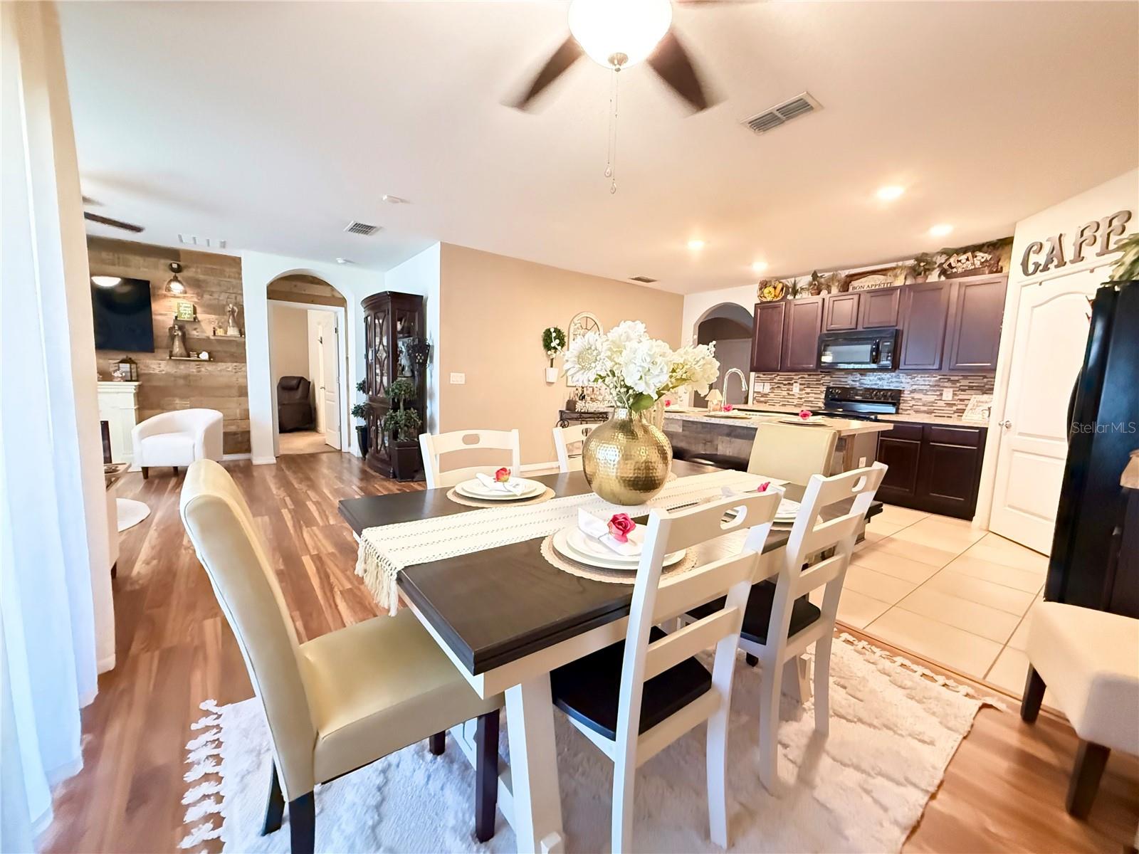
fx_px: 461
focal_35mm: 14
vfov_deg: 85.7
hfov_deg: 102.1
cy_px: 427
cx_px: 570
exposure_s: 1/40
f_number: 2.2
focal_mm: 2.22
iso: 1250
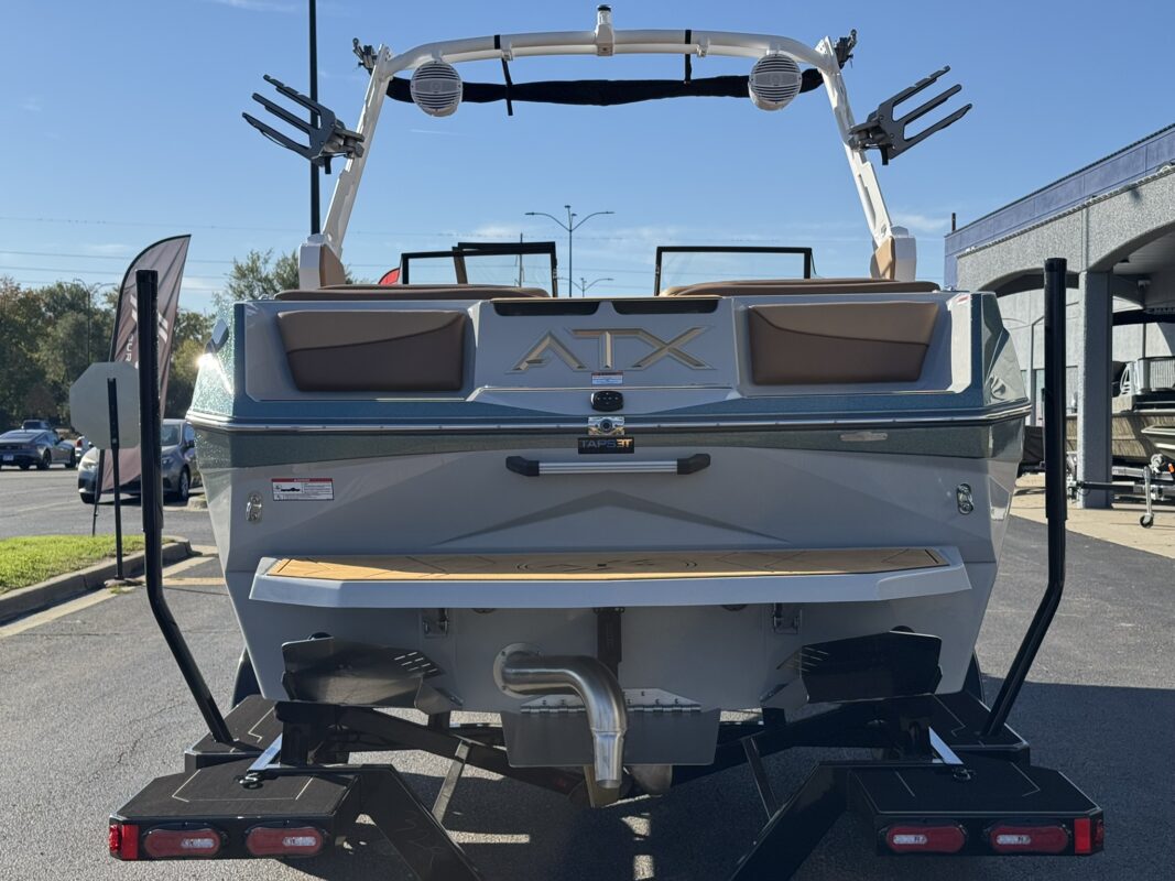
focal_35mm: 48
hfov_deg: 39.7
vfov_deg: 30.3
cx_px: 588
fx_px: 1629
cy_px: 440
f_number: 1.78
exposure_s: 1/4049
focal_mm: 6.76
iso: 64
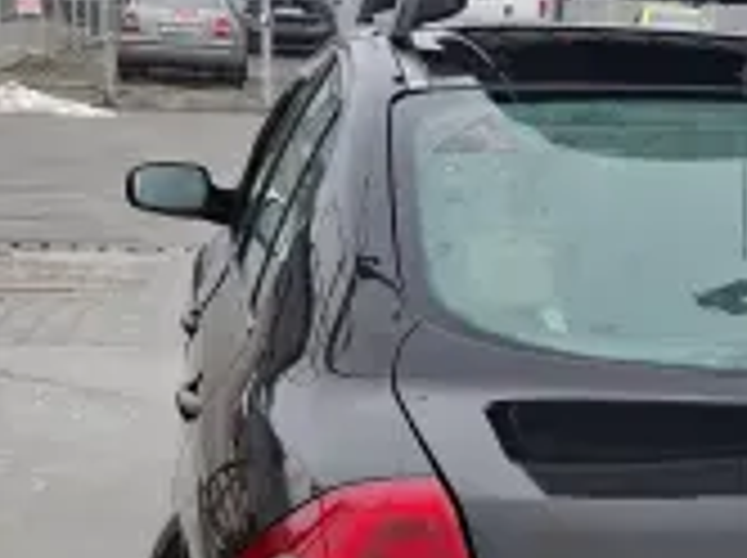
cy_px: 292
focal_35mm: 50
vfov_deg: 29.0
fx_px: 1077
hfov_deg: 33.7
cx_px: 806
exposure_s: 1/769
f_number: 1.8
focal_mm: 5.54
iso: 50
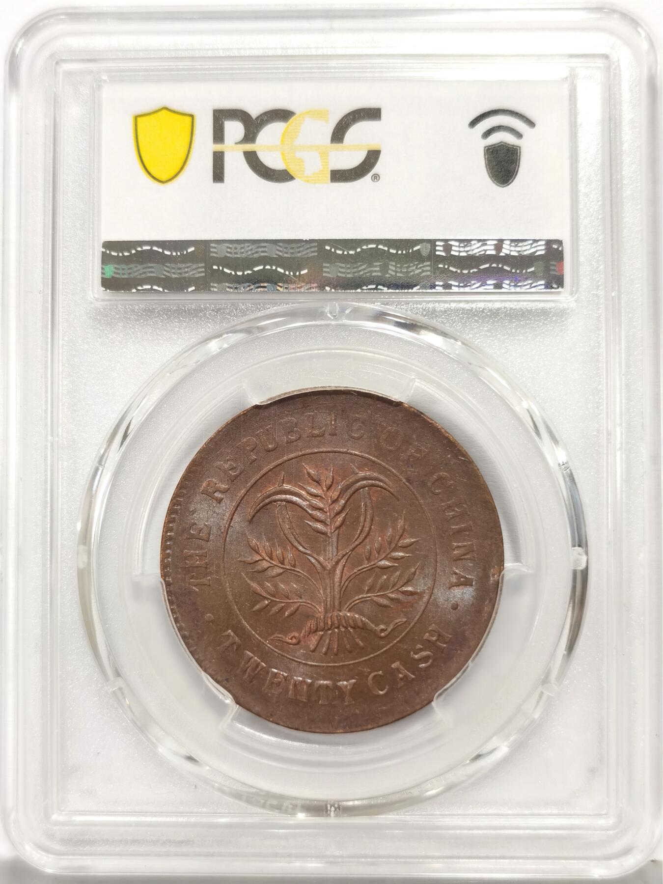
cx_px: 332
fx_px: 1379
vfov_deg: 35.5
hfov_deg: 27.0
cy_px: 442
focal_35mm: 54
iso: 160
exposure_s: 1/100
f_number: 16
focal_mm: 5.56
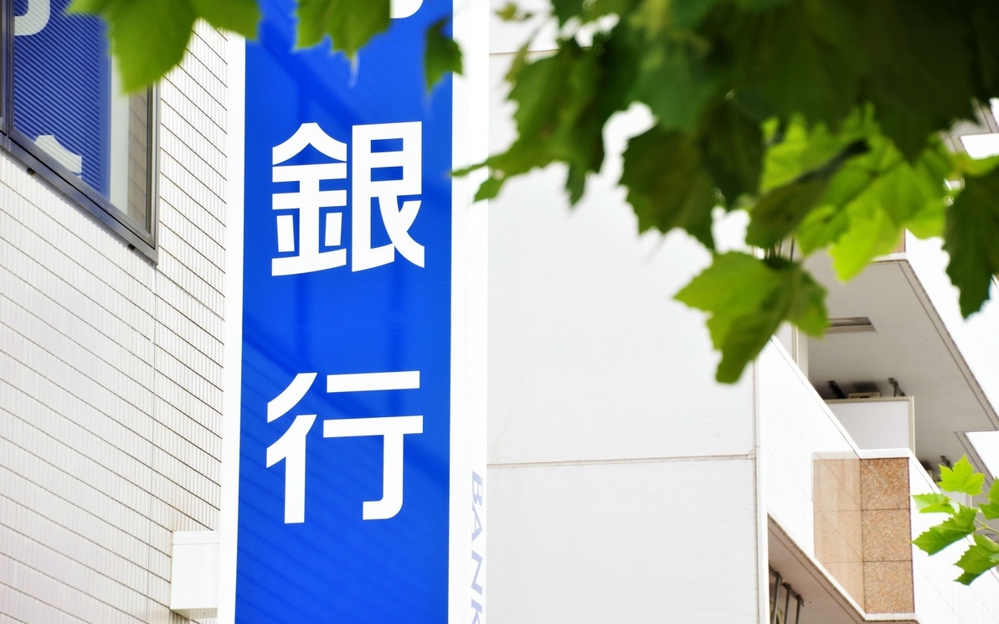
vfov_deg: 8.1
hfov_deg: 13.0
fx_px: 4382
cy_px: 308
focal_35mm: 161
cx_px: 502
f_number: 6.3
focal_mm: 105
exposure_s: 1/25
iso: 200
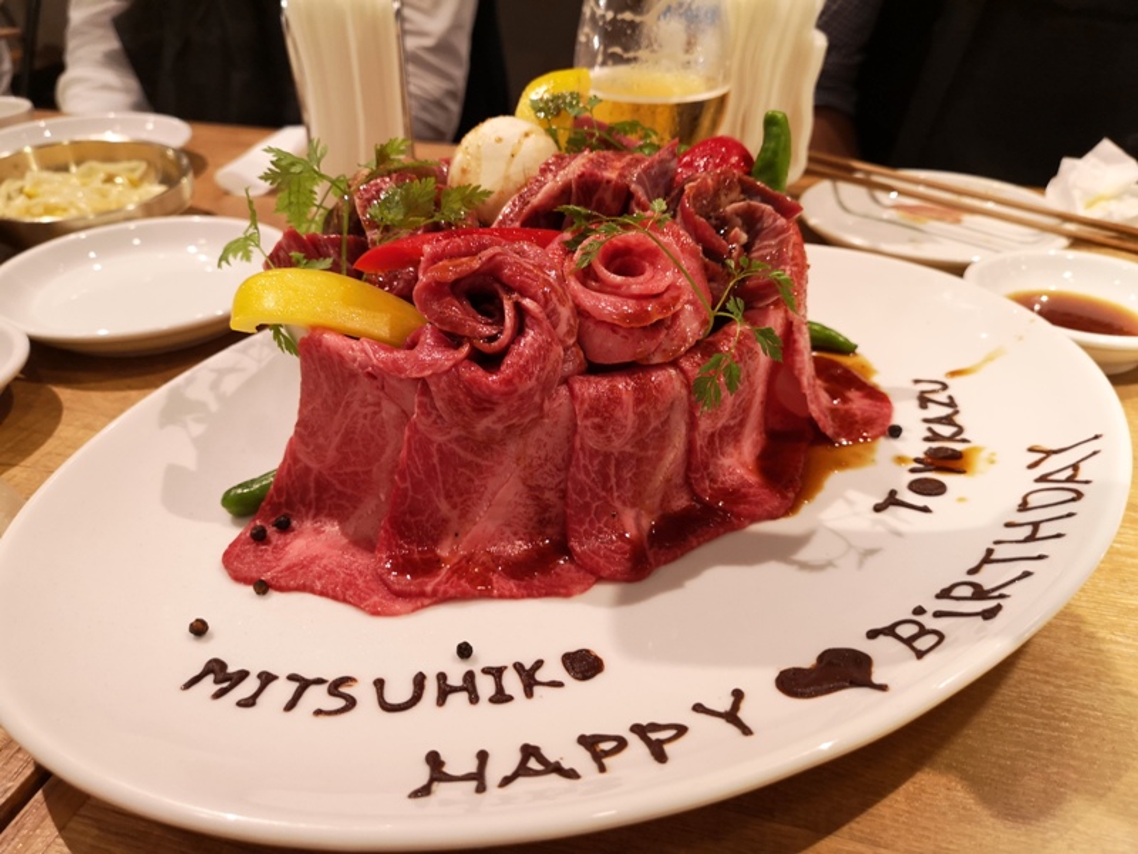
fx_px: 888
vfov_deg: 51.4
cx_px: 569
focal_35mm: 27
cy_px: 427
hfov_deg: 65.3
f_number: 1.8
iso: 200
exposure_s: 1/33.3
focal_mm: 3.95
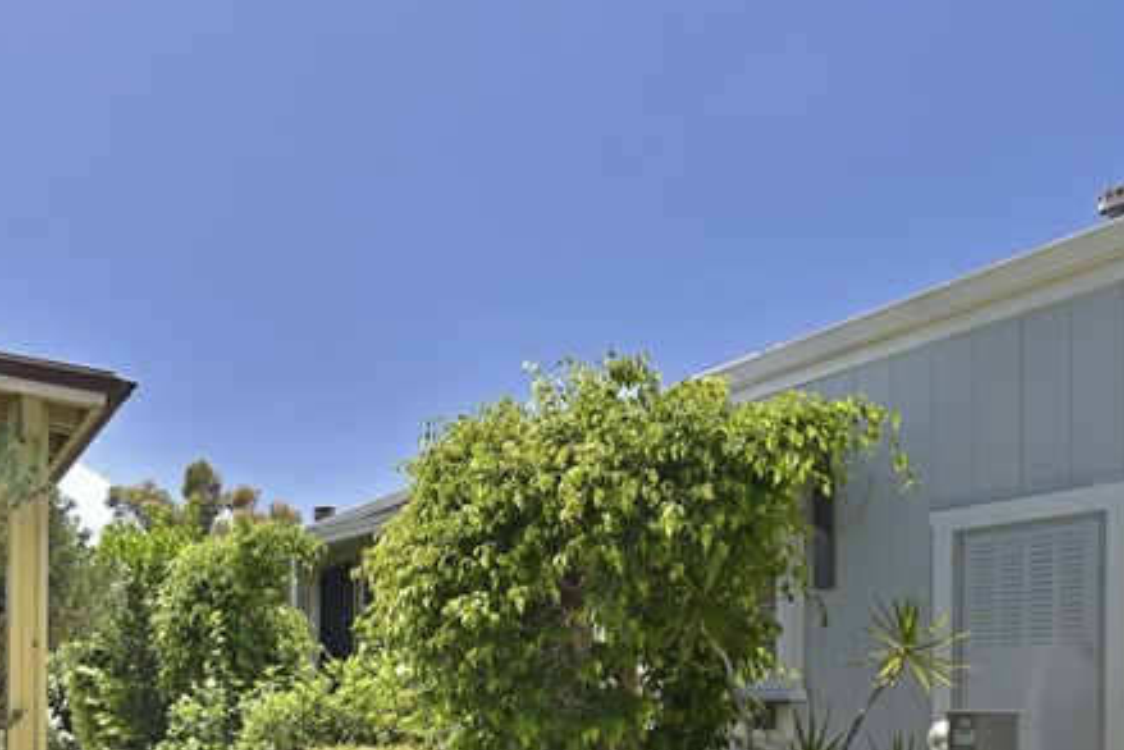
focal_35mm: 35
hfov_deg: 46.0
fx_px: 1093
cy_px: 744
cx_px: 8
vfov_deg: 34.6
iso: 100
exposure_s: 1/60
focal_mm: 10
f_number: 5.6
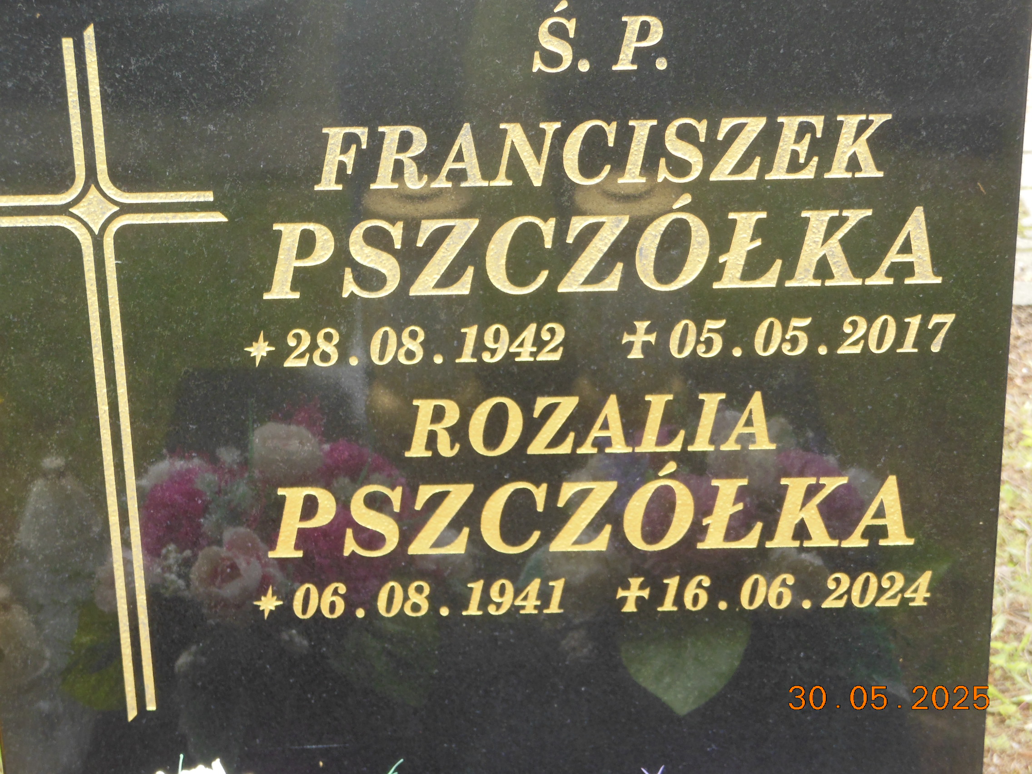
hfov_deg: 22.5
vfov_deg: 17.0
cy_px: 387
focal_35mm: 87
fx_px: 2594
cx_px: 516
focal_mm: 15.5
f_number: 4.6
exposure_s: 1/60
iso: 200
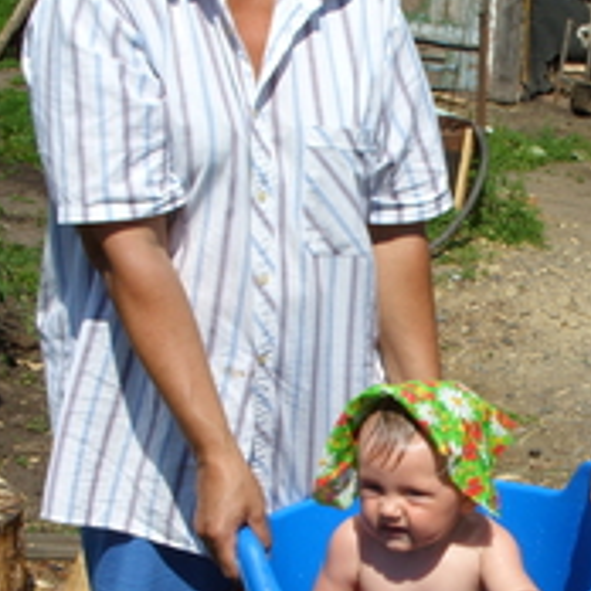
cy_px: 428
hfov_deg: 19.7
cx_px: 479
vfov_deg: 19.8
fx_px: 1680
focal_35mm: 87
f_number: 7.4
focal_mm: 7.8
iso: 50
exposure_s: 1/309
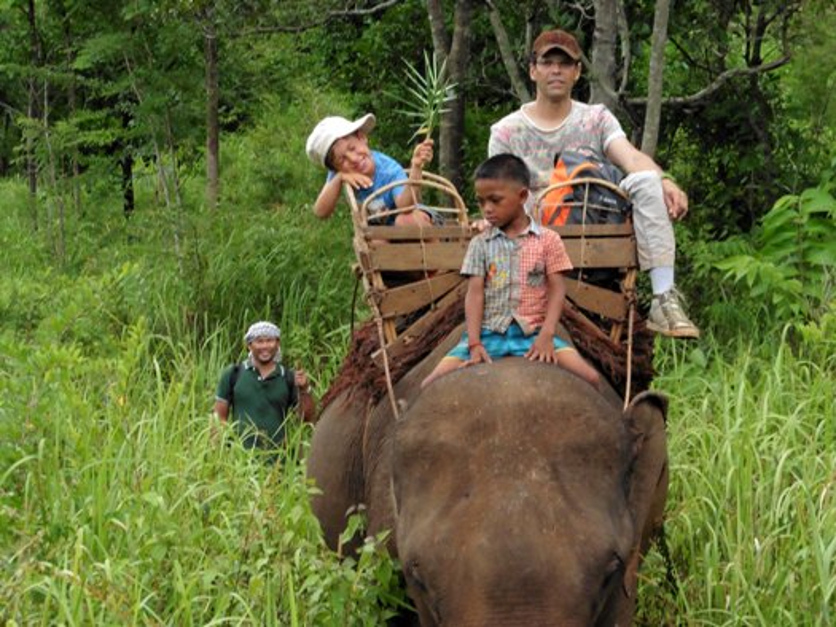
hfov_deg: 20.4
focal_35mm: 96
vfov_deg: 15.4
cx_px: 418
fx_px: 2319
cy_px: 314
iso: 400
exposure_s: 1/500
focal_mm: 17.1
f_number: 5.3
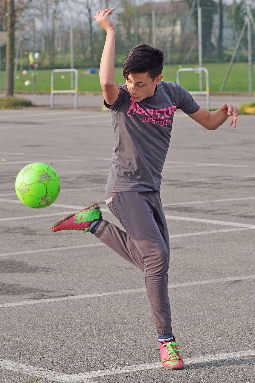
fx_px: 1594
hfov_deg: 9.1
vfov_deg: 13.7
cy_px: 192
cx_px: 128
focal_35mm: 150
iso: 400
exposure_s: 1/500
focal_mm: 100
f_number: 5.6
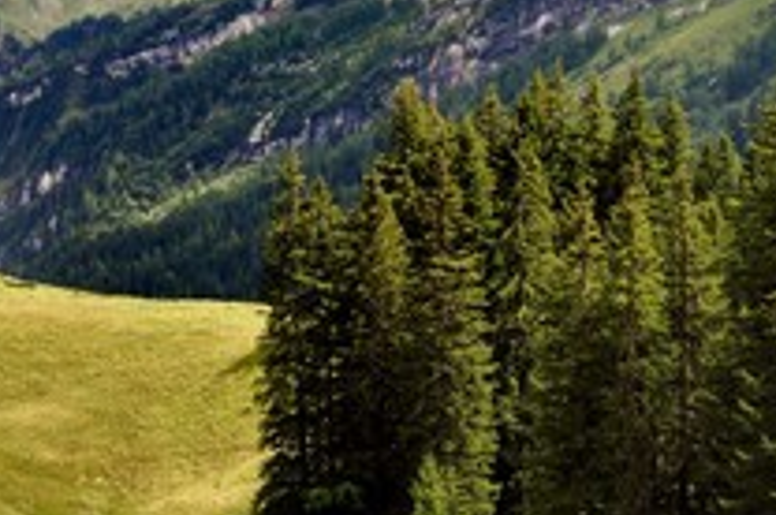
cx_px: 101
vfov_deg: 14.5
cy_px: 41
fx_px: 2002
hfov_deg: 21.5
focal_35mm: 93
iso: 200
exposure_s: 1/250
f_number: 13
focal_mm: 46
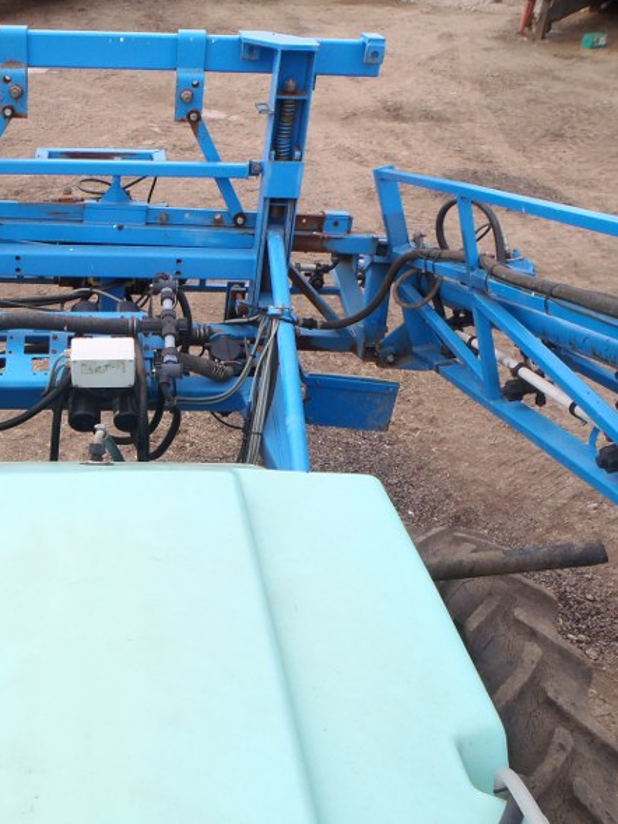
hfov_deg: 36.5
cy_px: 413
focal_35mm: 38
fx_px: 904
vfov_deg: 49.0
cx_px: 127
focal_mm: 5
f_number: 4.5
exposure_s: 1/125
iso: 80
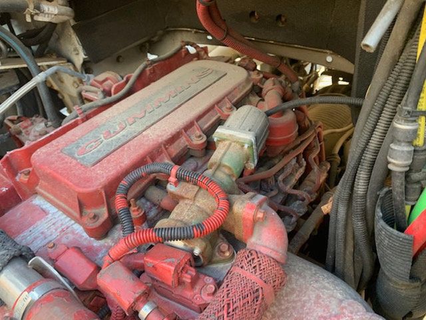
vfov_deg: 53.1
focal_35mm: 26
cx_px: 213
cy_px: 160
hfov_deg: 67.3
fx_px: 320
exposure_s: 1/60
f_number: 1.8
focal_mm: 4.25
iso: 100
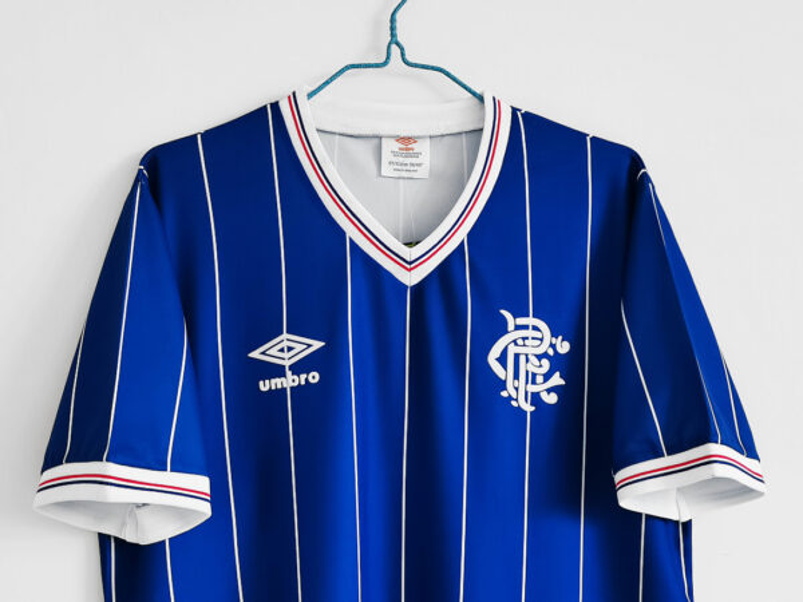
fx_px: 997
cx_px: 402
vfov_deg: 33.6
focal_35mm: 43
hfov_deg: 43.9
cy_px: 301
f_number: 1.8
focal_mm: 5.58
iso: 125
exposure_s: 1/100
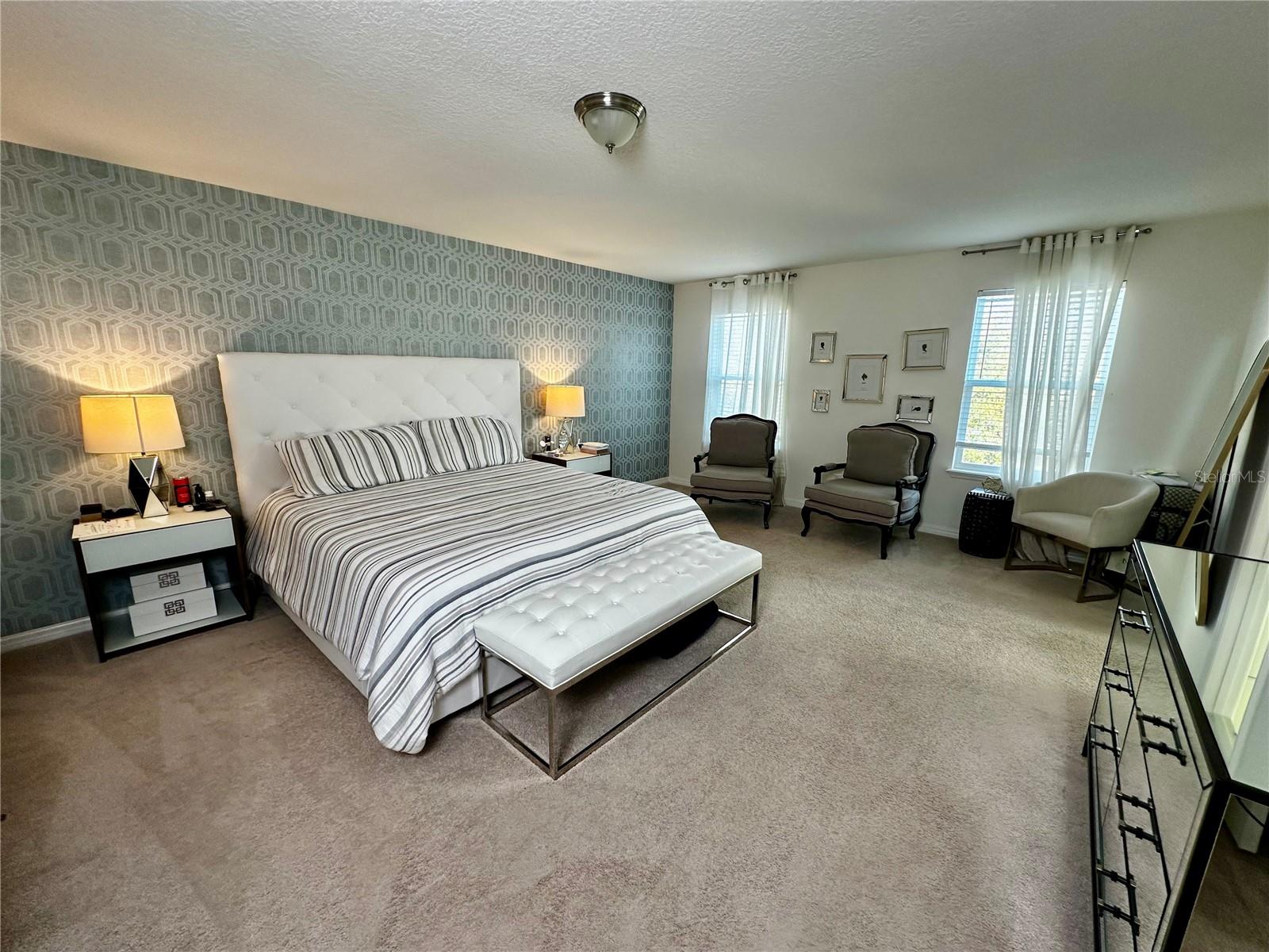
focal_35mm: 14
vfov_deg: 85.7
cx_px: 634
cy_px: 476
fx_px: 513
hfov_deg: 102.1
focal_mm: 2.22
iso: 160
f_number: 2.2
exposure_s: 1/60
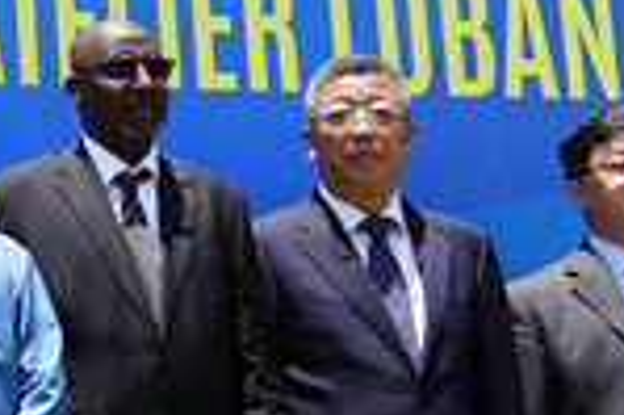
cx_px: -528
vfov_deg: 10.6
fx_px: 2234
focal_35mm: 129
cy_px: 166
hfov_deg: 14.0
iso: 100
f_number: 7.1
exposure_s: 1/200
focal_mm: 24
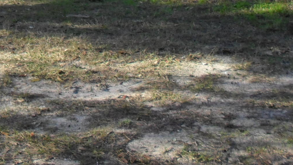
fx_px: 878
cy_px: -157
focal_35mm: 113
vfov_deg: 10.0
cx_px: -13
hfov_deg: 18.4
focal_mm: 6.3
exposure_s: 1/350
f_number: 3.2
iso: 100
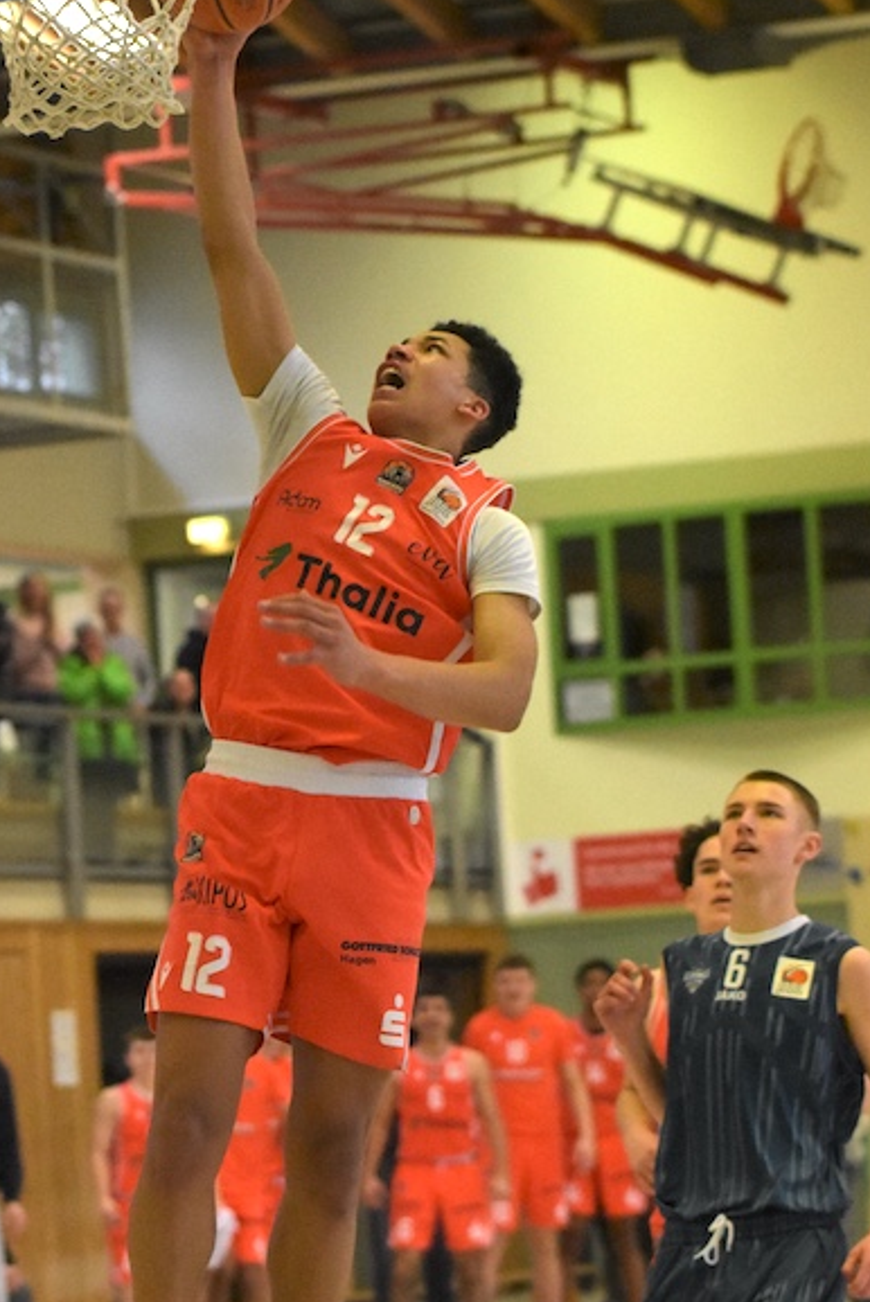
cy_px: 493
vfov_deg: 11.0
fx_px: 6734
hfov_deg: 7.4
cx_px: 150
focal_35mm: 186
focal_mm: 70
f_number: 3.2
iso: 4000
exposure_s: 1/800
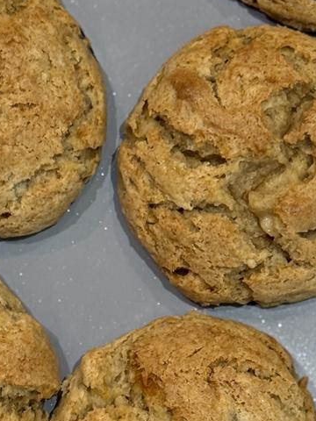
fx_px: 1947
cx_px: 198
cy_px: 385
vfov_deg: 12.3
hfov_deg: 9.3
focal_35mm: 160
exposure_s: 1/60
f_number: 1.78
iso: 100
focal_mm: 6.76
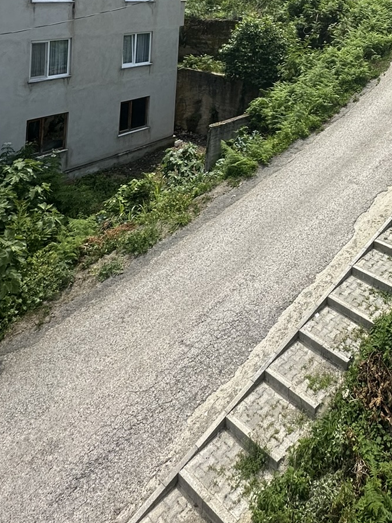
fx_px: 483
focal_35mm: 32
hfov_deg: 41.0
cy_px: -8
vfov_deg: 46.7
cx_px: 346
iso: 50
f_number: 2.2
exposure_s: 1/1916
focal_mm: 2.22
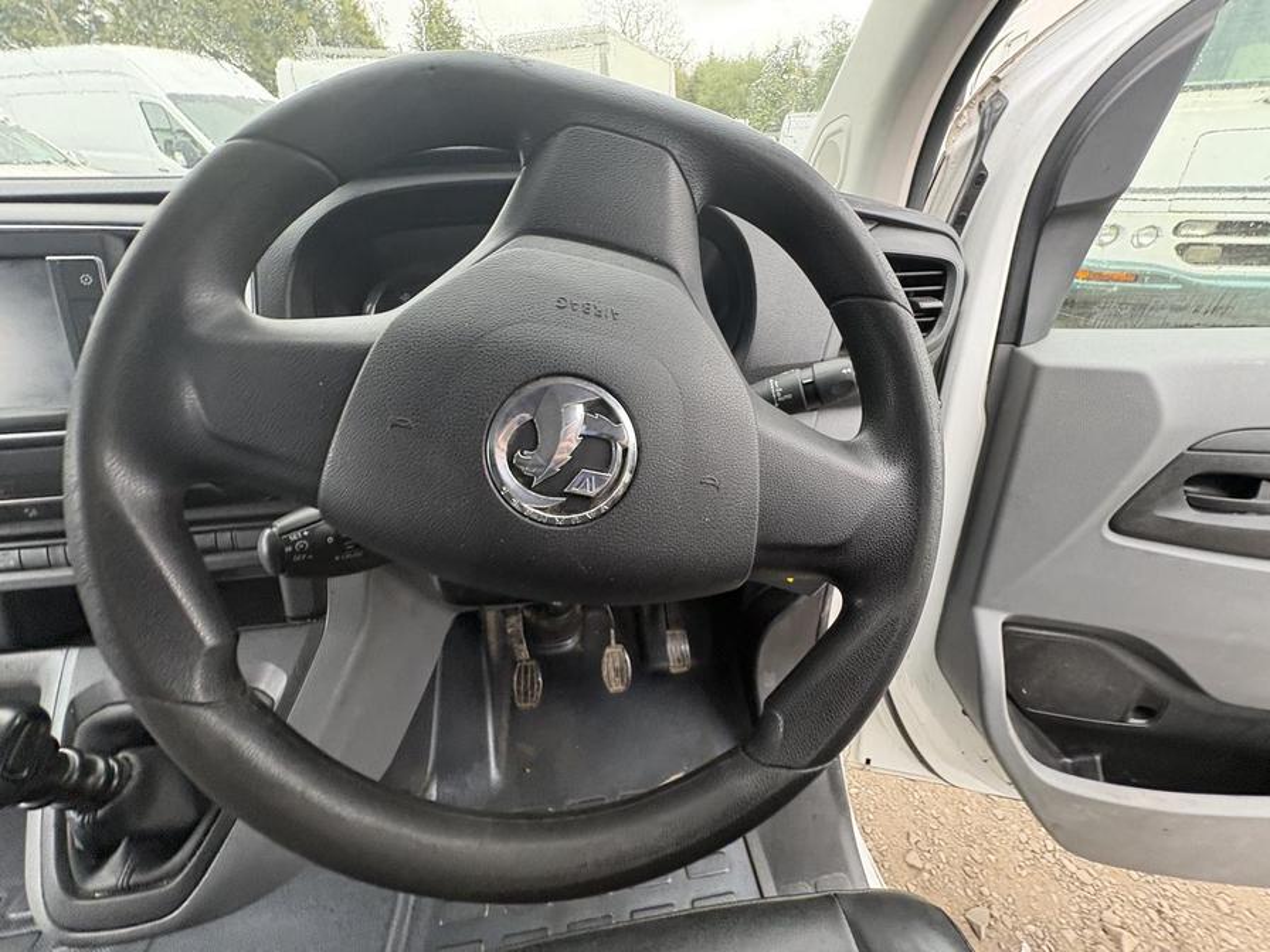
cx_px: 635
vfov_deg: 85.7
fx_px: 514
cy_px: 476
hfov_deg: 102.1
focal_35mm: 14
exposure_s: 1/60
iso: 250
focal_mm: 2.22
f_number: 2.2
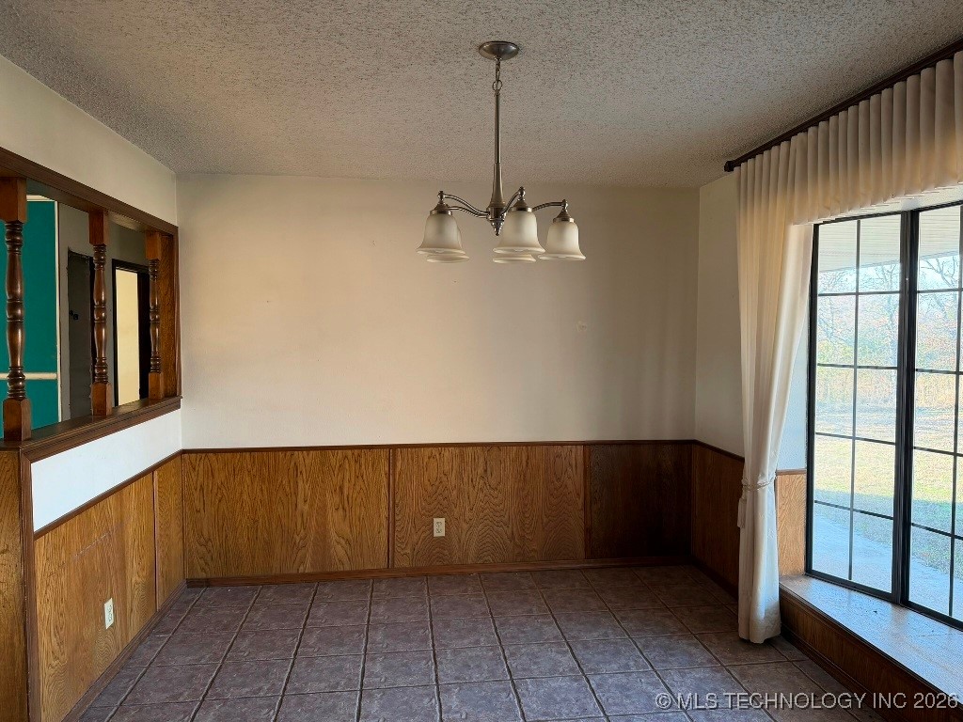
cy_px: 361
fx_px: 668
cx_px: 482
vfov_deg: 56.8
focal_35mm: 24
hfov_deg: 71.6
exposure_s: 1/108
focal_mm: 6.76
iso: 200
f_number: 1.78
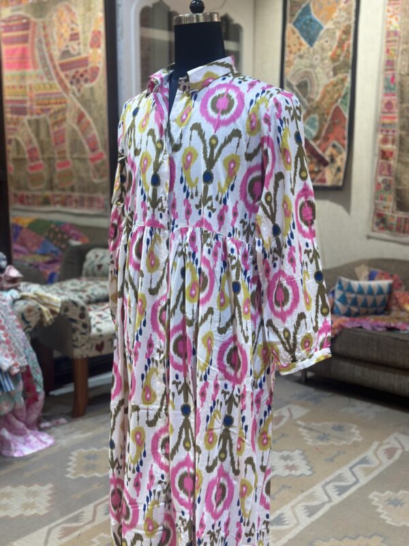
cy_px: 273
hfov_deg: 30.3
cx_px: 204
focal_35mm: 48
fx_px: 756
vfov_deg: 39.7
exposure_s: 1/92
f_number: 1.78
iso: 100
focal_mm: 6.86
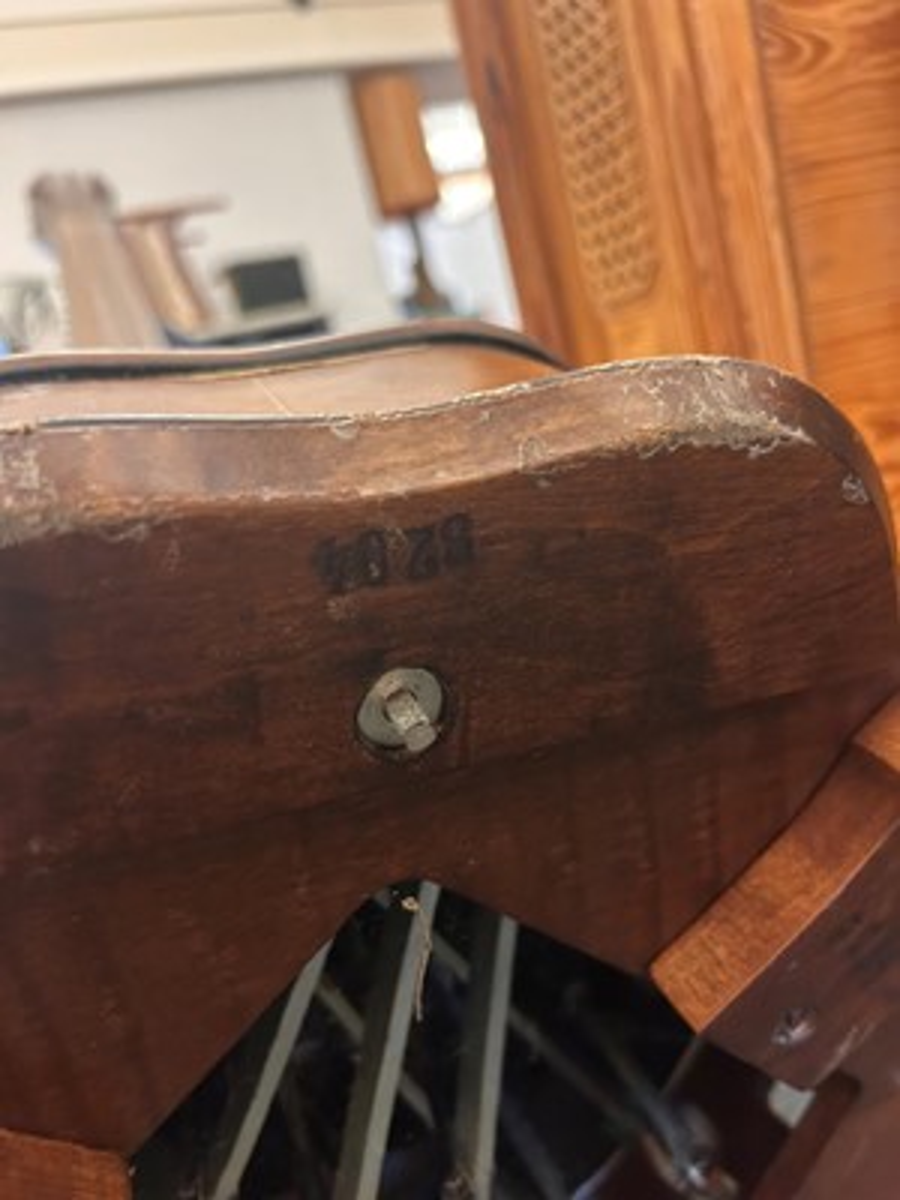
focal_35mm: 26
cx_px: 450
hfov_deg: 53.1
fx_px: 901
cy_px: 600
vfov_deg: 67.3
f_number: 1.5
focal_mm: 5.7
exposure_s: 1/33
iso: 500
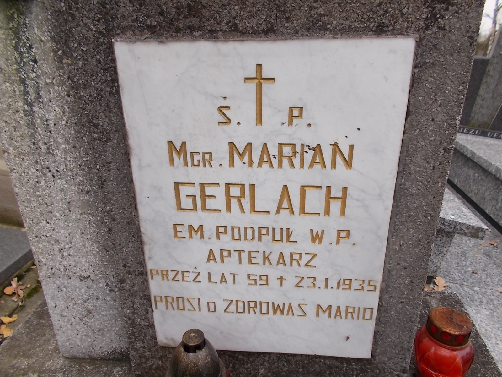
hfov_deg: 67.3
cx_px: 251
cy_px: 188
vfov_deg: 53.1
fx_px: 377
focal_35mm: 26
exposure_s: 1/200
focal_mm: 4.6
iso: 80
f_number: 3.2
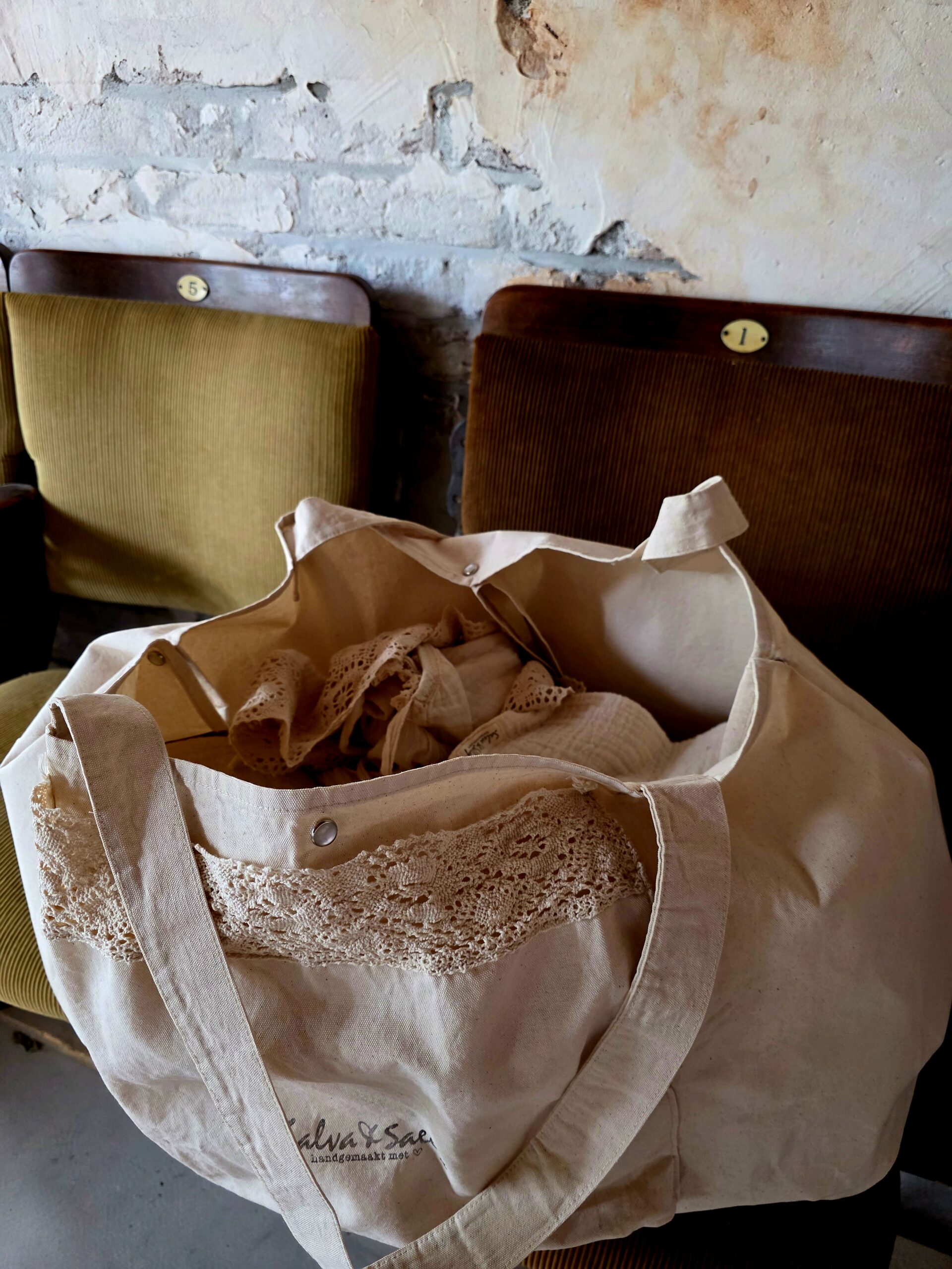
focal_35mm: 23
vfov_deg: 73.9
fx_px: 843
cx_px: 476
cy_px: 634
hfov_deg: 58.9
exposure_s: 1/101
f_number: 1.7
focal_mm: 6.3
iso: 400
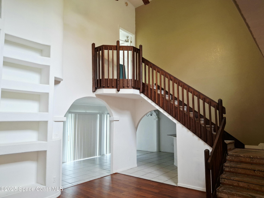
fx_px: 191
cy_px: 99
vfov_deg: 54.9
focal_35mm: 25
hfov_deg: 69.4
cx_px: 132
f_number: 1.8
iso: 160
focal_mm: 4.69
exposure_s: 1/100
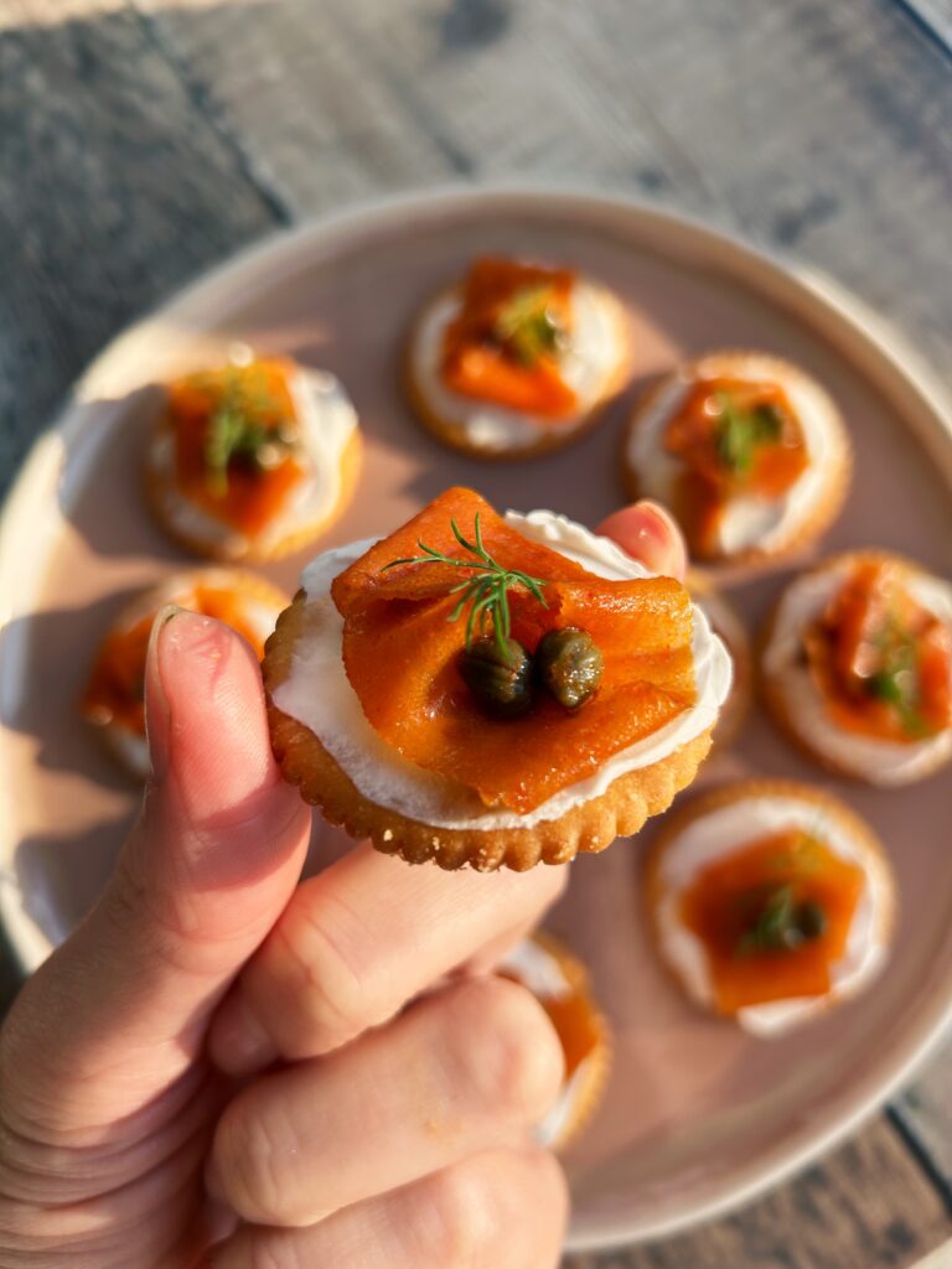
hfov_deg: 53.1
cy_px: 634
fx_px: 953
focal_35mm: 26
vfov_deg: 67.3
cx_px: 476
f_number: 1.5
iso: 50
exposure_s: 1/431
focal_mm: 5.7
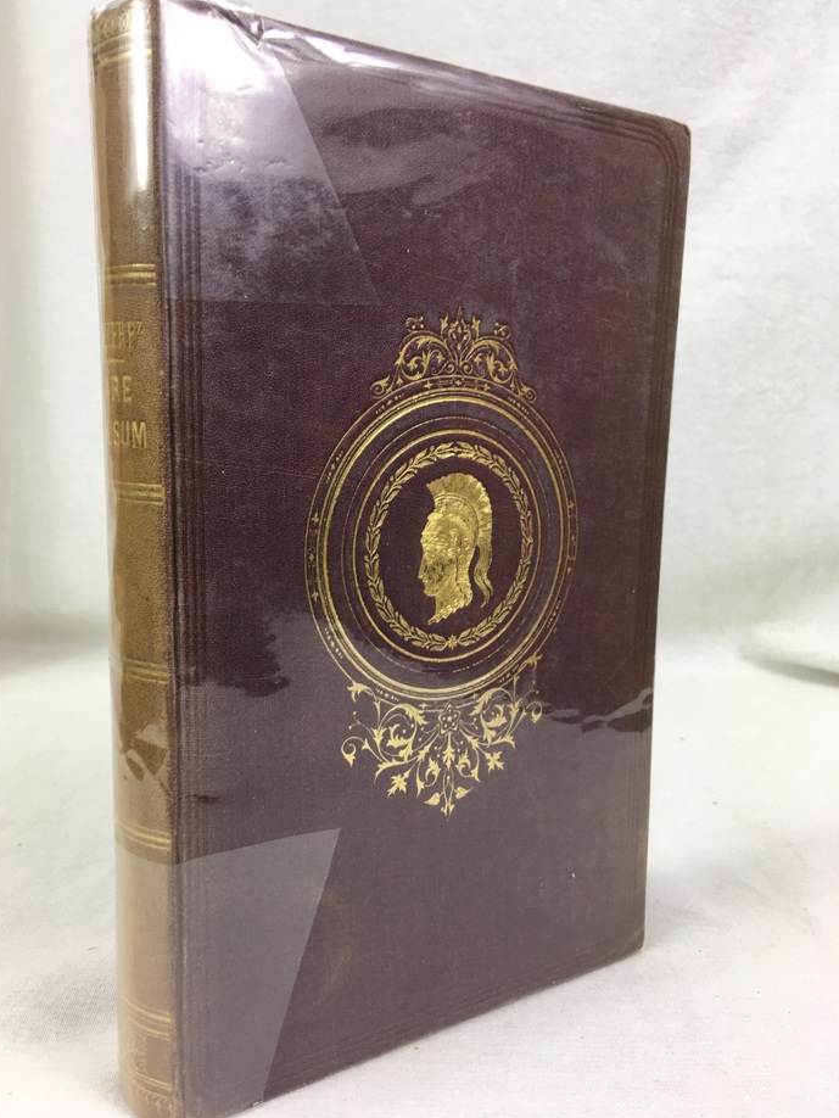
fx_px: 969
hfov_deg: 46.8
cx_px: 406
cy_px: 569
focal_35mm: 30
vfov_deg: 59.9
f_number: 2.2
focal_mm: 4.15
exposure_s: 1/60
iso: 32
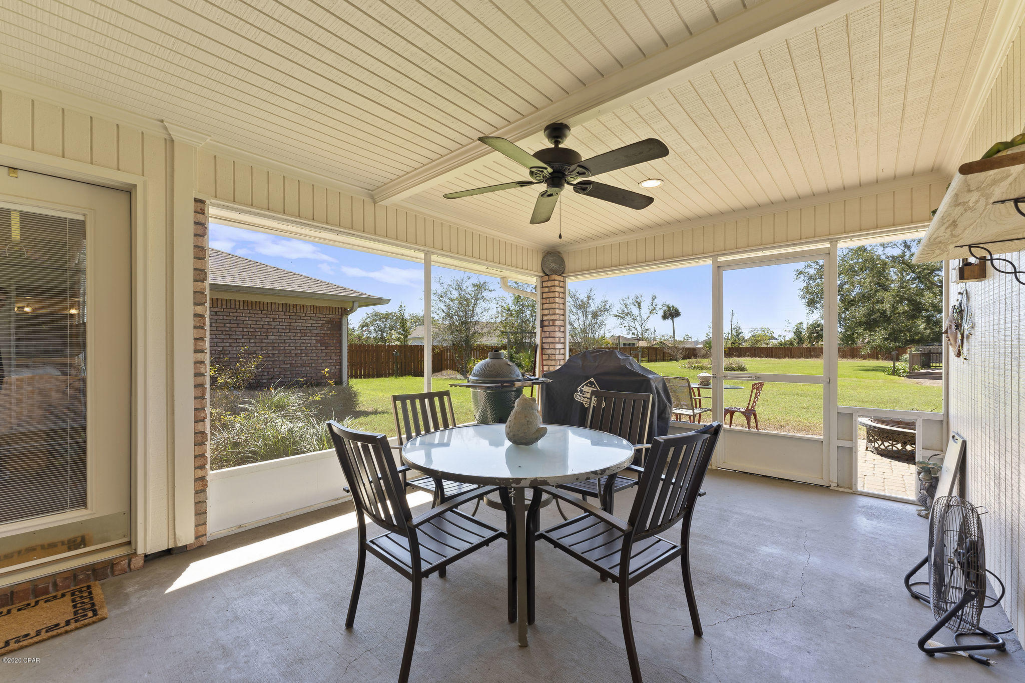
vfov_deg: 81.2
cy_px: 342
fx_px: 399
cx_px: 512
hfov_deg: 104.3
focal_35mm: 14
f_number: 9
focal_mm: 14
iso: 320
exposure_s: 1/8
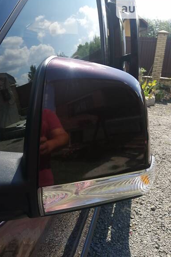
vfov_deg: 65.5
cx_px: 87
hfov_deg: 46.4
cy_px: 127
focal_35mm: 28
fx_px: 199
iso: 50
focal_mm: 3.6
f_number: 1.8
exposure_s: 1/1105
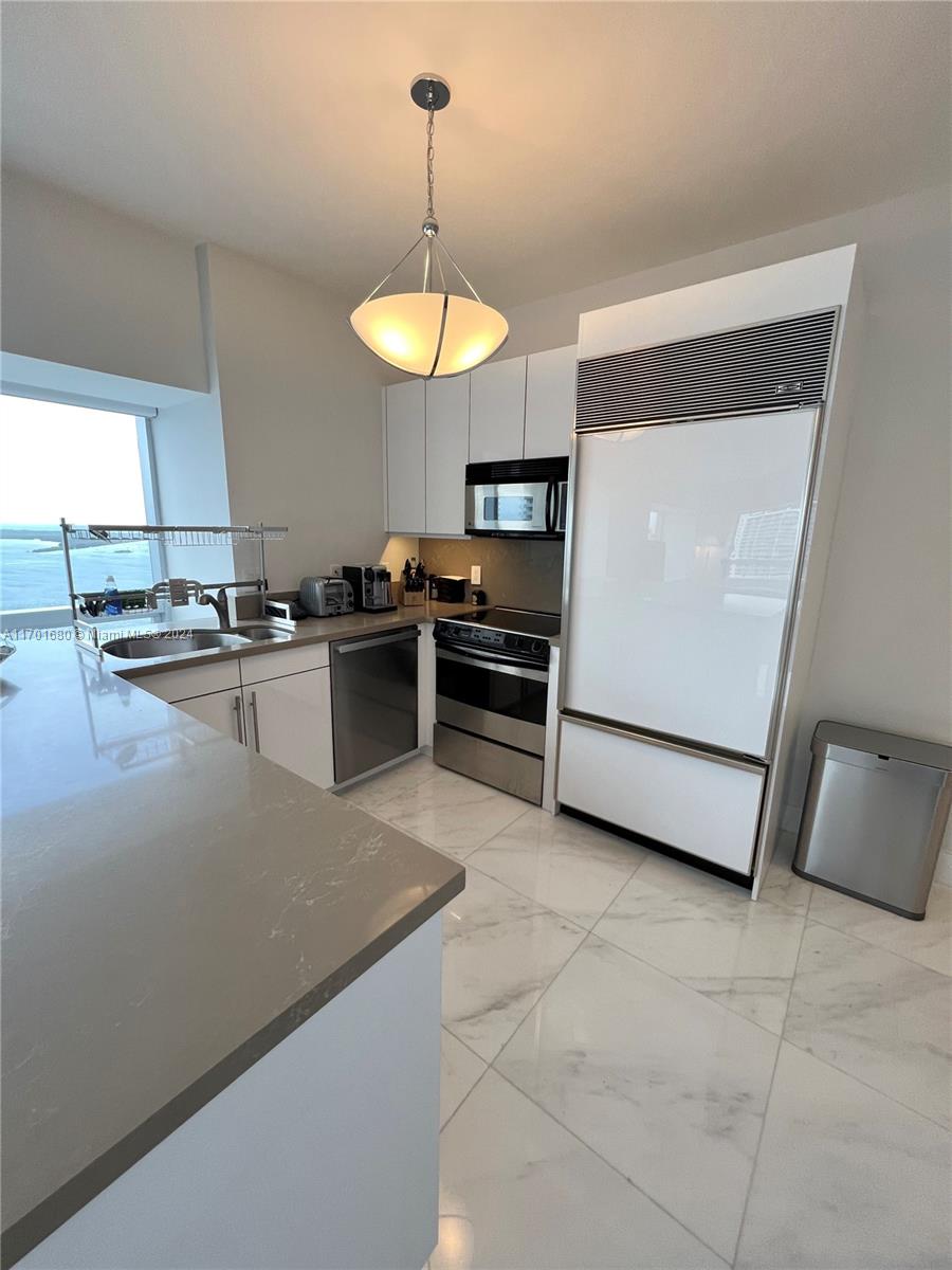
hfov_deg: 89.9
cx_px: 476
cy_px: 635
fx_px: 477
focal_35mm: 13
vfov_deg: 106.2
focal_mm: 1.57
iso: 125
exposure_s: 1/120
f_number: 1.8
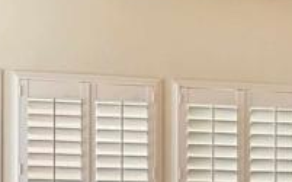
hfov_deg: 26.4
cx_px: 195
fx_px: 620
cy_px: 292
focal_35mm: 78
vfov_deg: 15.1
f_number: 8
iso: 200
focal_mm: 10
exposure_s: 1/1.3
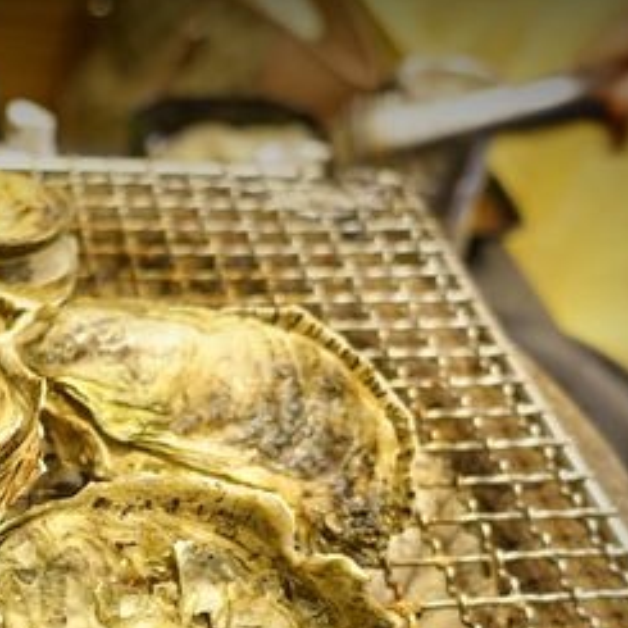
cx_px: 18
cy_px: 522
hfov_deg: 29.8
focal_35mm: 54
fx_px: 1108
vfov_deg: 30.7
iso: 800
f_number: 1.8
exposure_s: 1/25
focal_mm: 8.8
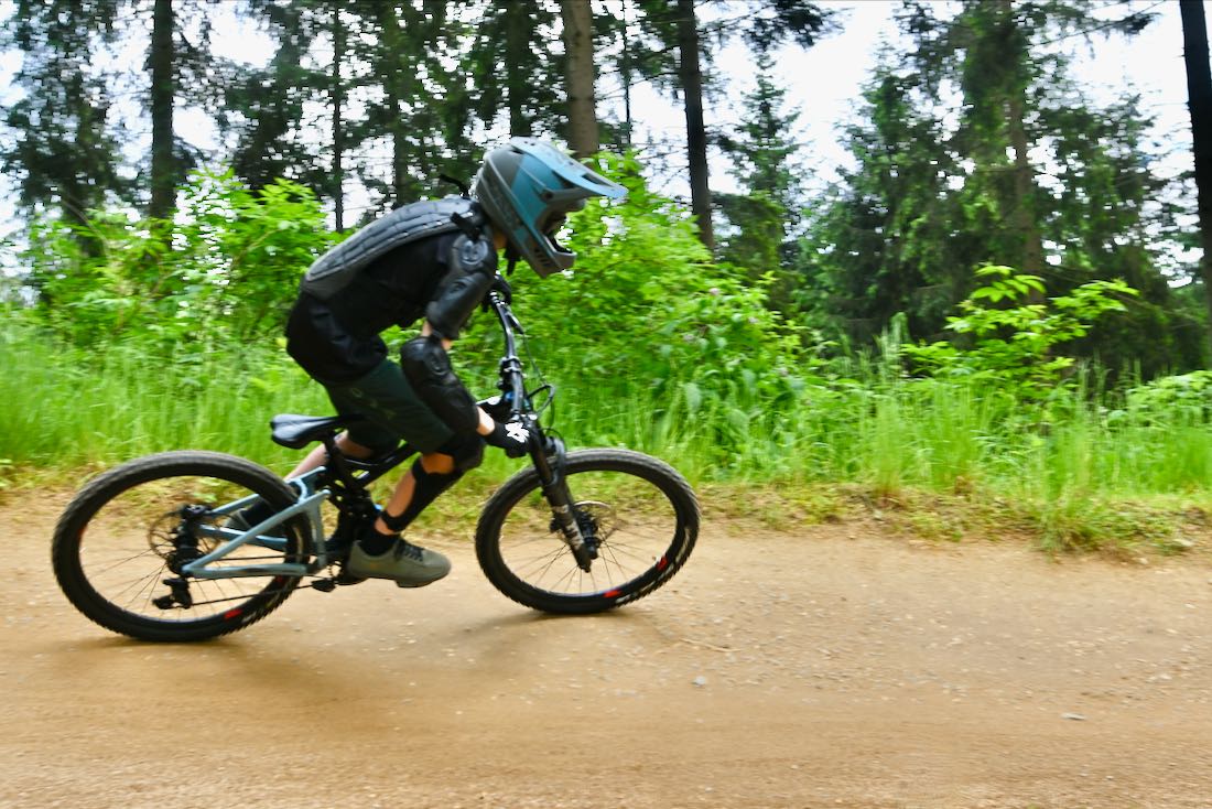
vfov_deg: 36.9
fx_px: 1212
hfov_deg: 53.1
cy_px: 404
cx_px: 606
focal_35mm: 36
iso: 320
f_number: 4
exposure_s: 1/250
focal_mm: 24
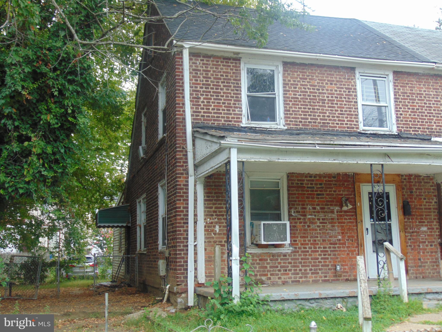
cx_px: 221
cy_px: 166
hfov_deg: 44.8
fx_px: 536
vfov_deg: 34.3
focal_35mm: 42
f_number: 3.3
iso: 80
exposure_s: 1/80
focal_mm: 7.6
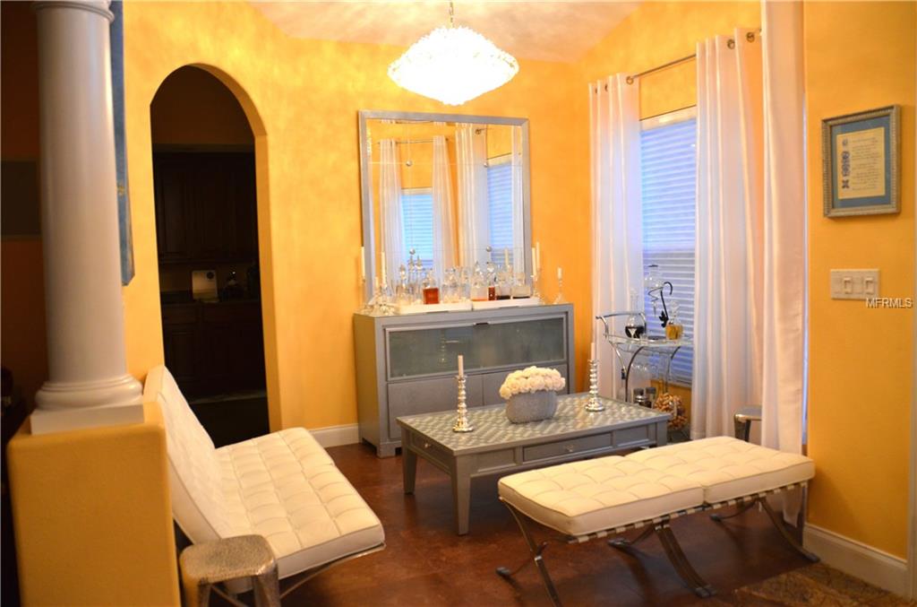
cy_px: 304
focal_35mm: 27
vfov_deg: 47.7
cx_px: 458
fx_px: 686
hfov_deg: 67.5
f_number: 3.5
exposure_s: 1/50
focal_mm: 18
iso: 800
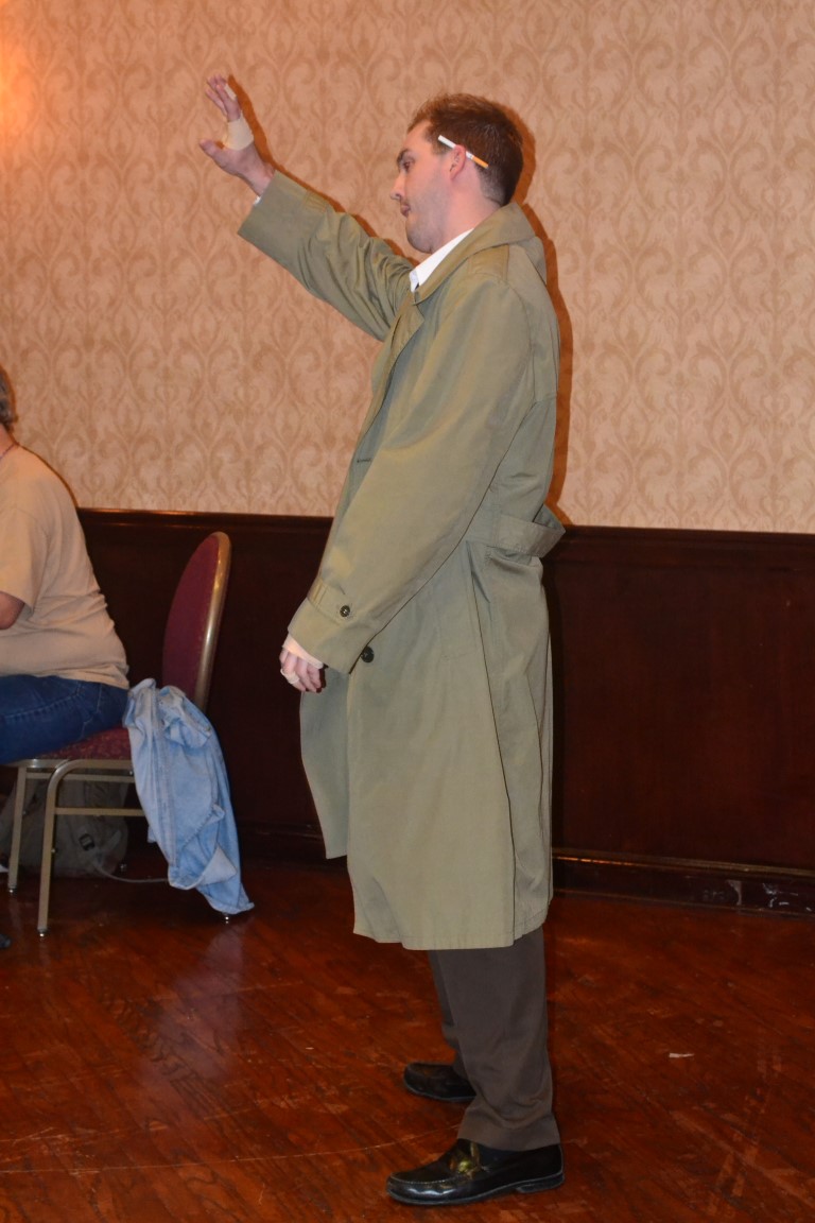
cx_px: 408
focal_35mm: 75
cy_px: 612
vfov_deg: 27.0
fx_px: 2547
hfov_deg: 18.2
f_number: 7.1
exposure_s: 1/60
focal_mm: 50
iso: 3200
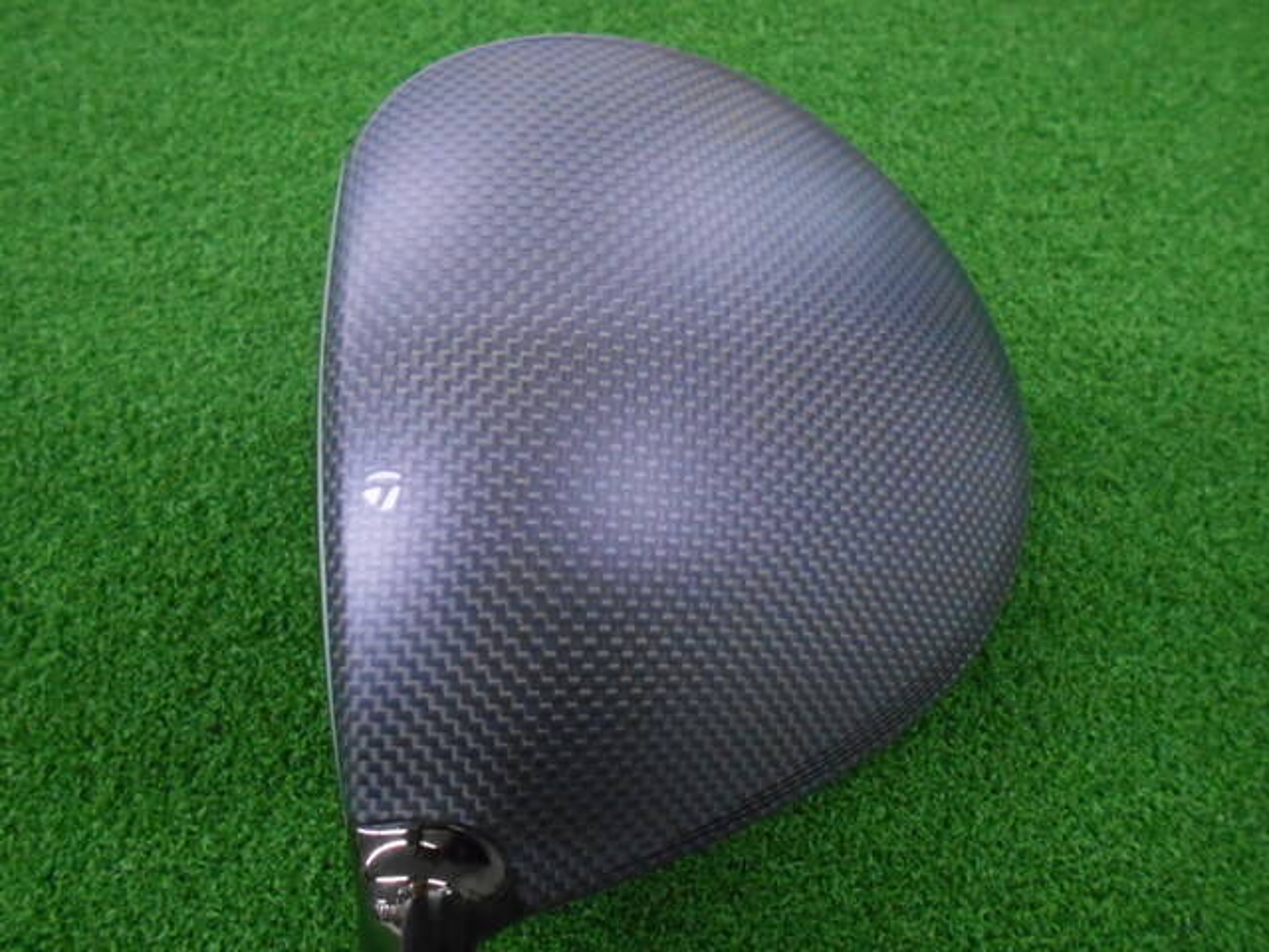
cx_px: 634
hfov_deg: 67.3
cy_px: 476
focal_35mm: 26
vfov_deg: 53.1
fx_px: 953
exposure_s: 1/100
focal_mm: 4.6
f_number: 3.2
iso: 800
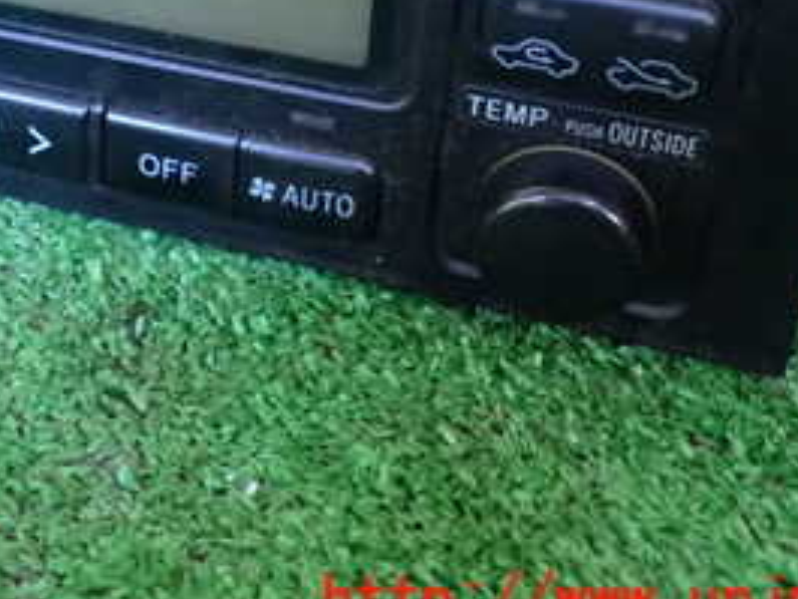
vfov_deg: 20.7
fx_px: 1568
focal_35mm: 68
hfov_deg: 27.6
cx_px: 99
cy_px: -36
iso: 1250
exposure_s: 1/80
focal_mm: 5.4
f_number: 2.3
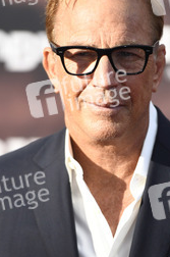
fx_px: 2262
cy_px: 145
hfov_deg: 4.3
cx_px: 108
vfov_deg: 6.5
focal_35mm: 318
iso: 640
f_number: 2.8
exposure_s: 1/3200
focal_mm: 200
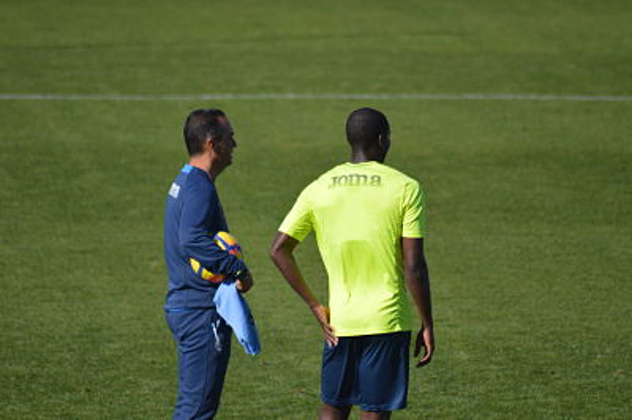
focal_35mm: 450
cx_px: 316
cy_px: 210
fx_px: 7893
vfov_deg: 3.0
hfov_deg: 4.6
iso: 360
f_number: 5.6
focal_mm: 300
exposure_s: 1/2000
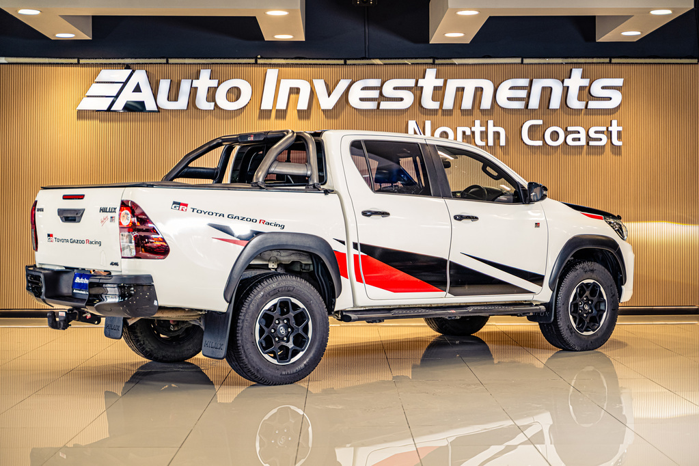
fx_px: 1165
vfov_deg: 22.6
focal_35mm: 60
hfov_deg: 33.4
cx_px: 350
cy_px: 233
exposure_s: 1/200
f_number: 2.8
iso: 1000
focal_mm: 60
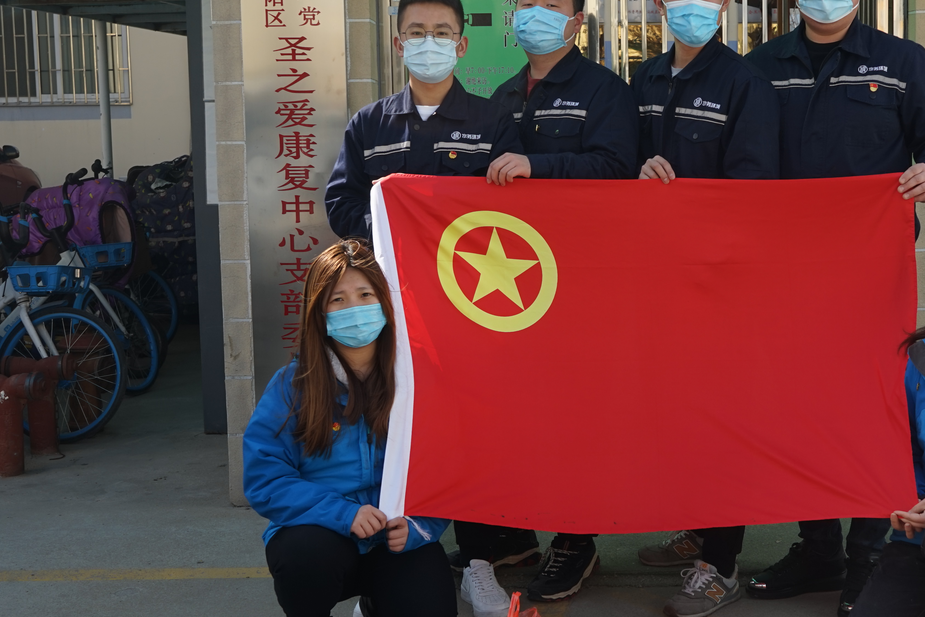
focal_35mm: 57
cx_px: 667
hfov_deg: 34.5
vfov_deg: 23.8
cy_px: 270
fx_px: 1465
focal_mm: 32
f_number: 6.3
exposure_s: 1/200
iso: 100
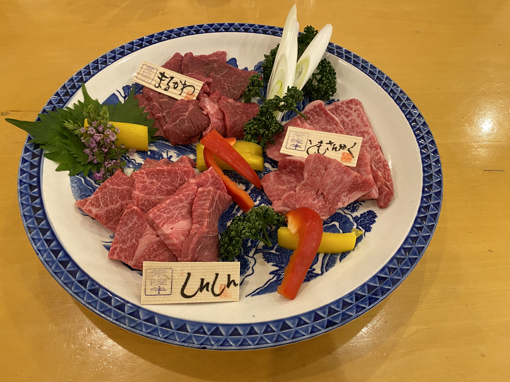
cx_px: 255
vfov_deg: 53.1
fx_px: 383
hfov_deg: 67.3
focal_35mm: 26
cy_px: 191
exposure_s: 1/50
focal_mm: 4.25
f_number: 1.8
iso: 250
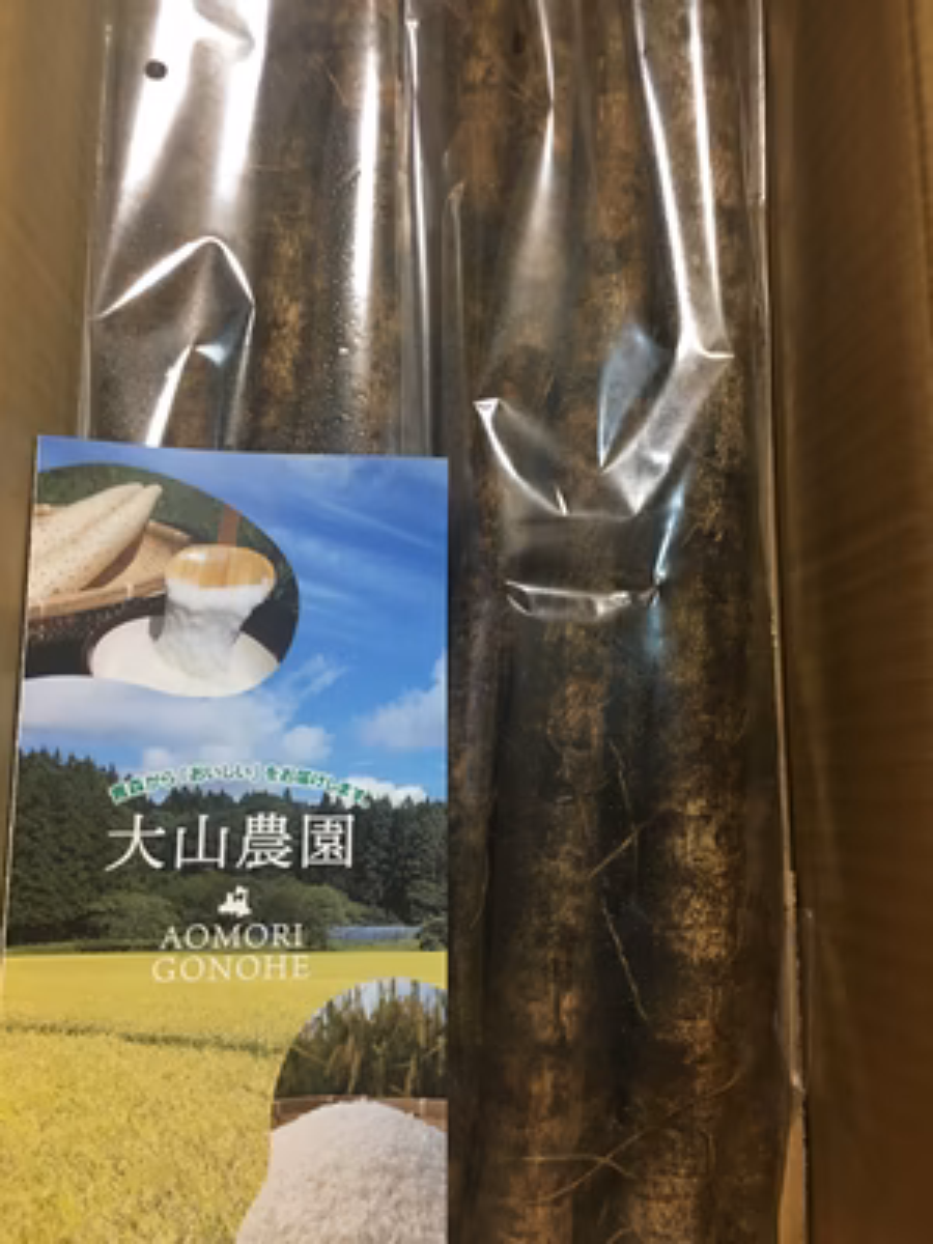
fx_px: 1042
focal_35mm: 29
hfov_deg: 48.2
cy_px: 622
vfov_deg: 61.7
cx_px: 466
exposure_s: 1/30
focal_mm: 4.15
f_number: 2.2
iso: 125
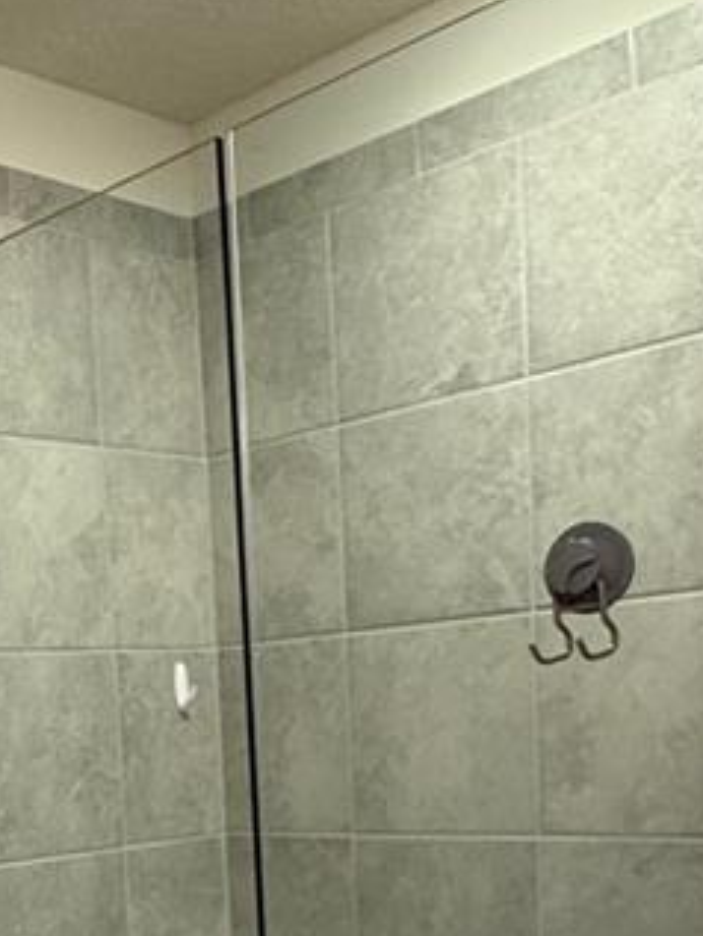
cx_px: 38
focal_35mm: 53
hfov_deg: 26.4
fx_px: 1434
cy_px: 901
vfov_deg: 33.6
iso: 320
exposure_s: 1/120
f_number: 2.2
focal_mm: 2.22
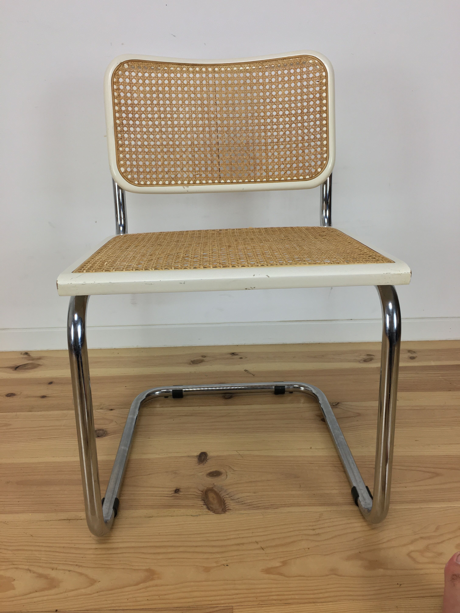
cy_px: 306
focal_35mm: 29
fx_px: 514
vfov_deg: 61.7
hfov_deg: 48.2
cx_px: 230
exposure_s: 1/33
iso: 32
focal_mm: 4.15
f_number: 2.2
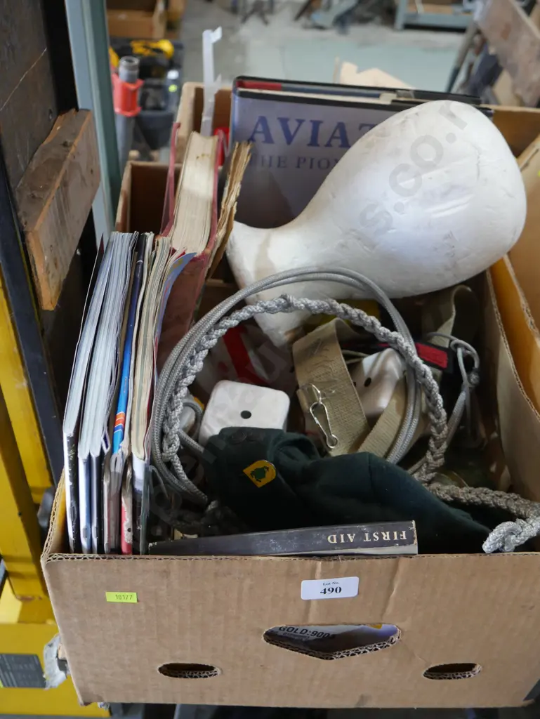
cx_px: 270
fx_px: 748
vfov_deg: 51.3
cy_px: 360
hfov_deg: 39.7
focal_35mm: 36
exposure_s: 1/60
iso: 640
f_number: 4
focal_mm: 18
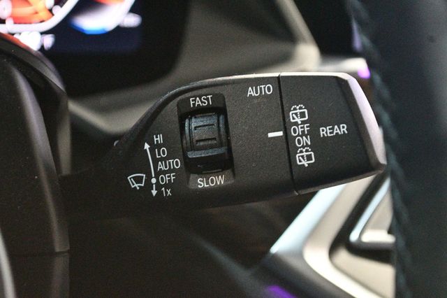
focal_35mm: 82
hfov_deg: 24.8
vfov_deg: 16.6
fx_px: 1018
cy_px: 149
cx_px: 224
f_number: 5.6
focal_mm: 55
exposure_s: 1/15
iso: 12800
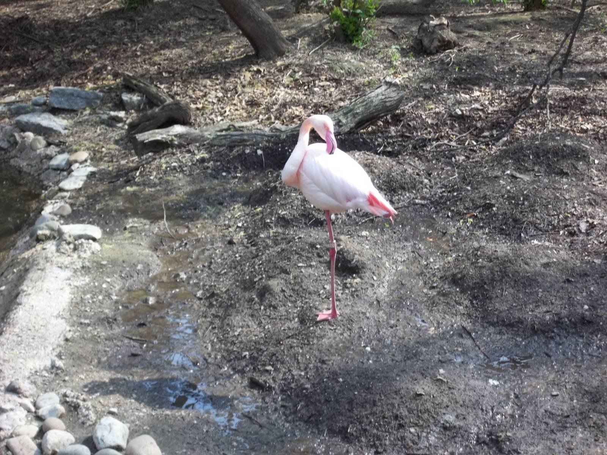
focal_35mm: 96
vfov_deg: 15.4
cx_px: 304
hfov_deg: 20.4
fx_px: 1683
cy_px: 228
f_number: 5.2
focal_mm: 17.1
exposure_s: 1/80
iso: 64
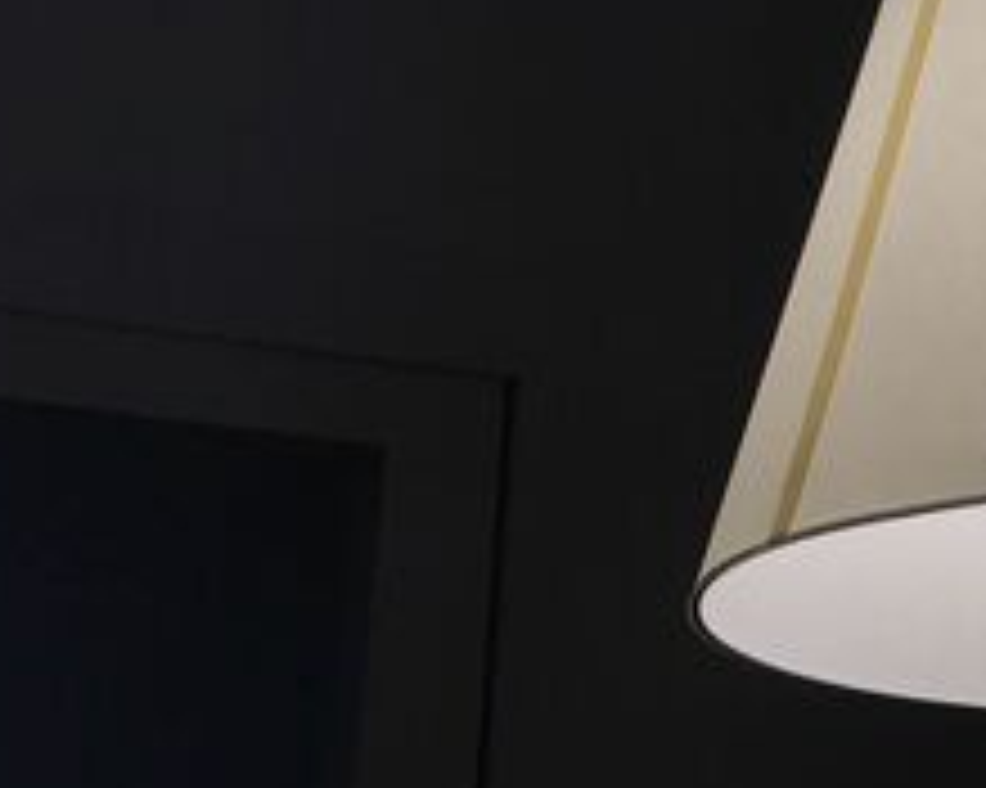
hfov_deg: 19.4
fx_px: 2684
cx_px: 1234
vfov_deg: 16.7
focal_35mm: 92
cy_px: 261
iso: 20
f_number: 1.8
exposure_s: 1/133
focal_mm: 3.99
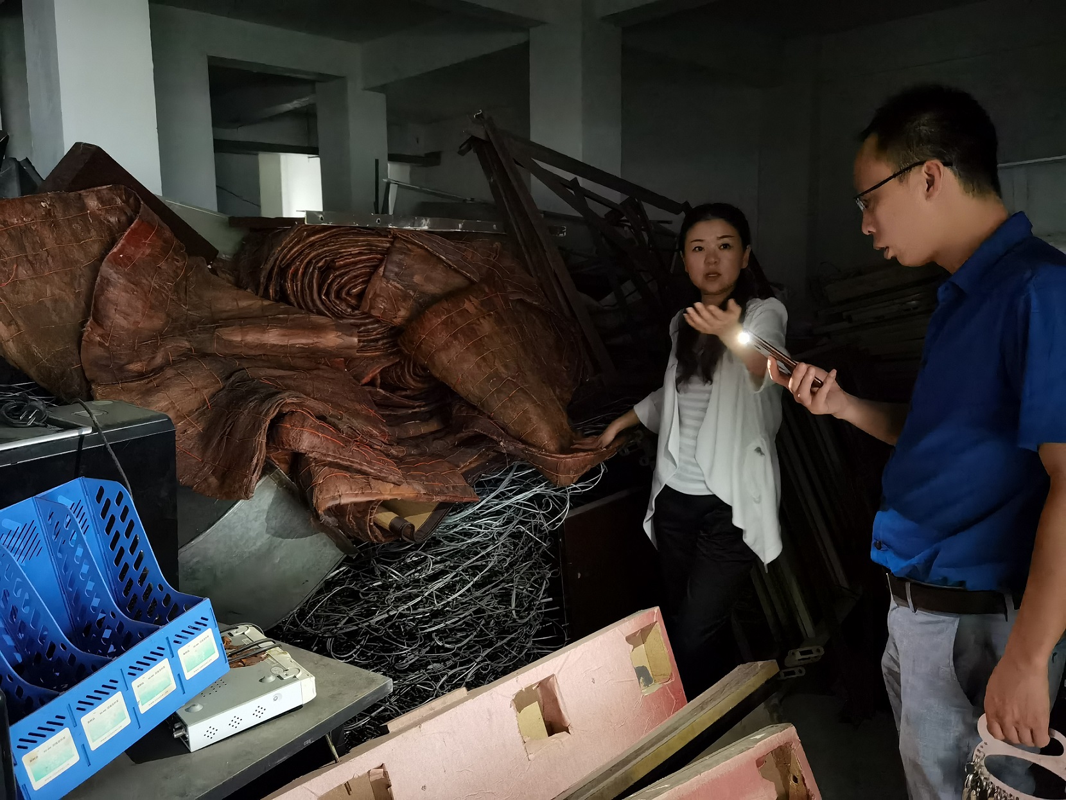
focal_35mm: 27
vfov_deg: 51.4
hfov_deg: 65.3
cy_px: 400
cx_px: 533
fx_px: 831
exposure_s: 1/20
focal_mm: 6.71
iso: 2000
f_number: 1.9
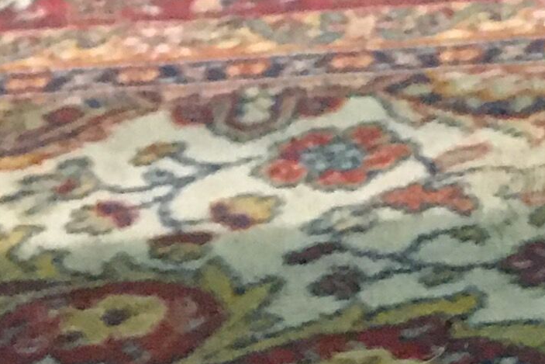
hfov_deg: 11.1
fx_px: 2619
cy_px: 818
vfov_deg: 7.5
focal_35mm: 173
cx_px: 971
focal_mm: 4.15
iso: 250
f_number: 2.2
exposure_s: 1/17
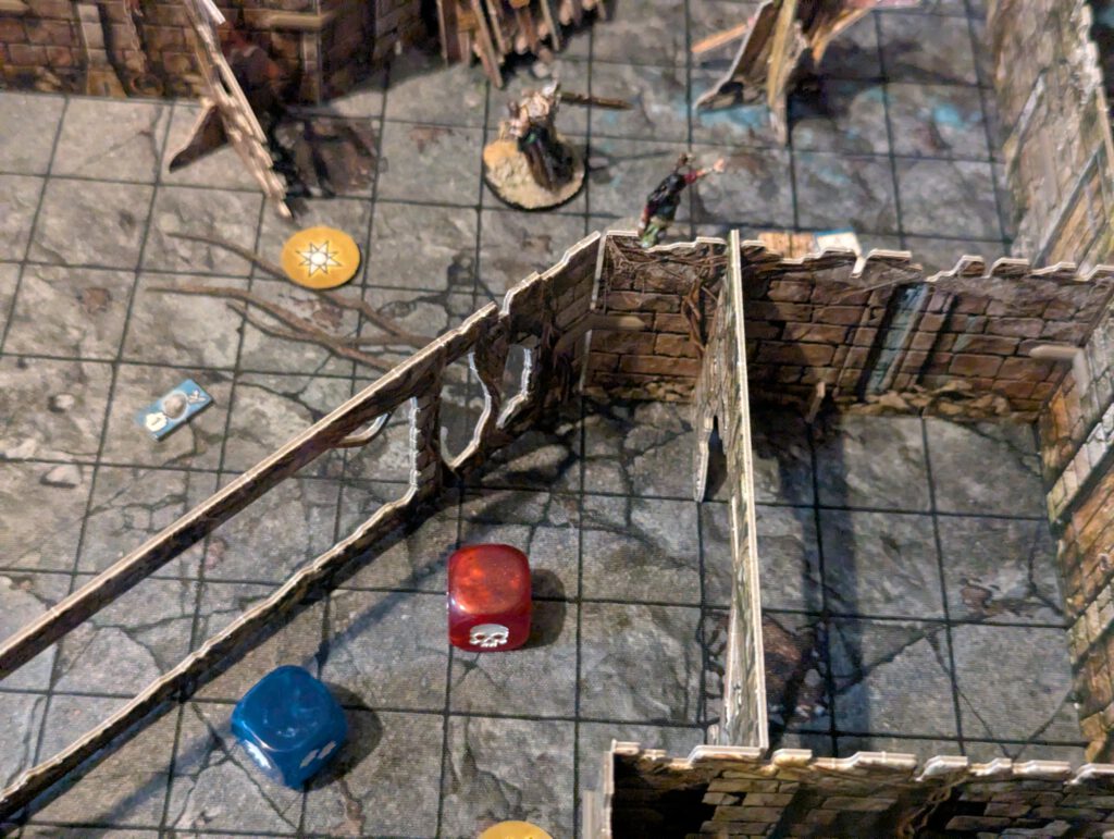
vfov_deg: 30.3
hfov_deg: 39.6
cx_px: 557
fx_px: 1547
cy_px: 420
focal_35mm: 48
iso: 2096
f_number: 1.85
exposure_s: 1/31.9
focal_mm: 6.81
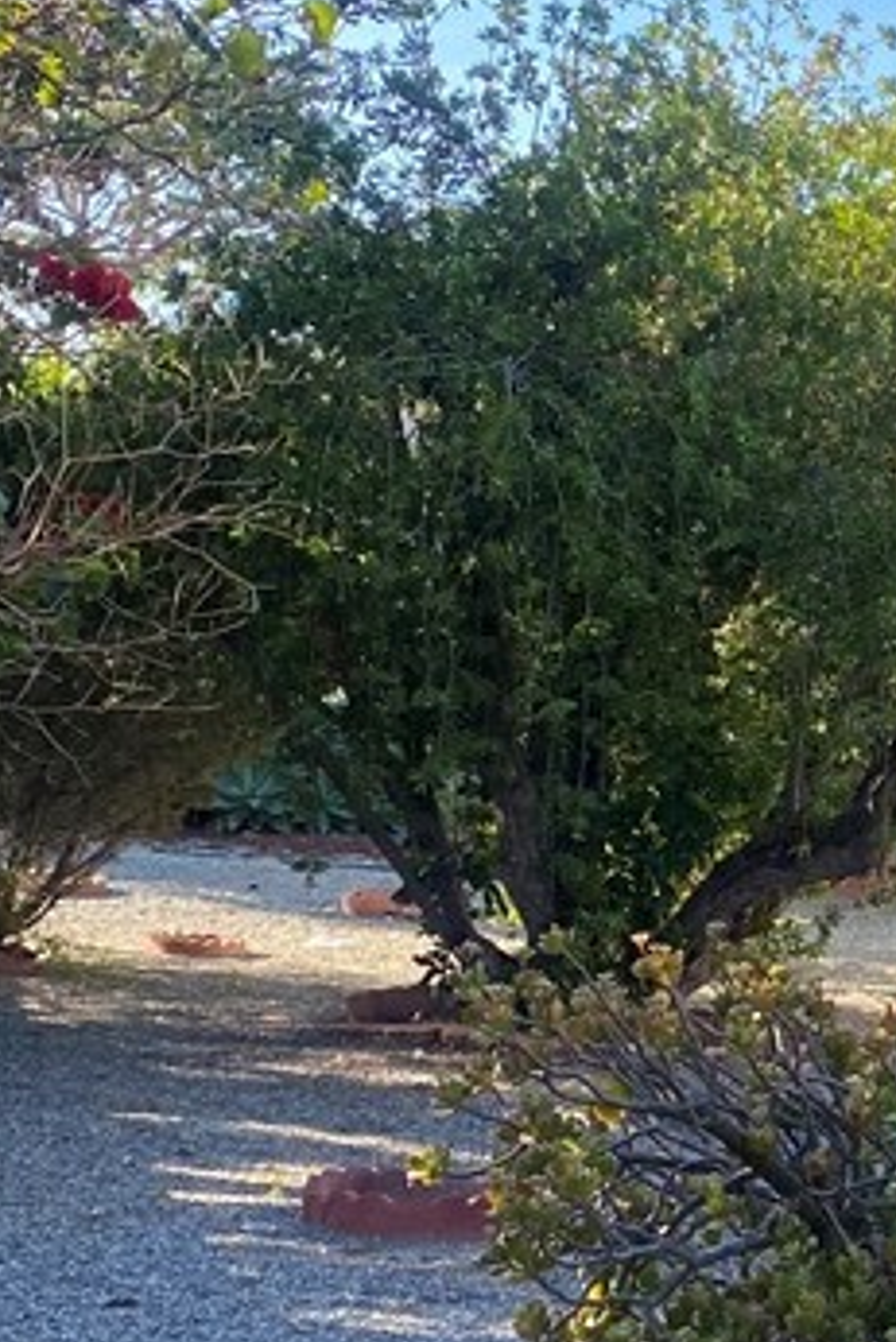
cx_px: 884
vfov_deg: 25.2
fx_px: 2983
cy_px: 900
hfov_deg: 16.7
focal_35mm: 80
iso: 32
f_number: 1.8
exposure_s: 1/654
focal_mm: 4.25
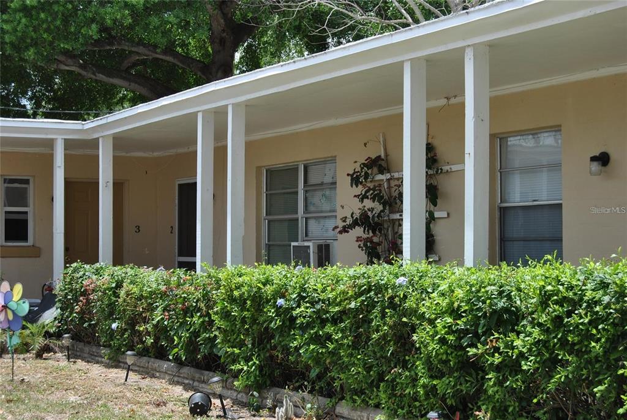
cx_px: 314
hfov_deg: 31.8
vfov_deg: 21.6
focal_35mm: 63
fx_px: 1099
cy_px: 210
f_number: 7.1
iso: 100
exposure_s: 1/200
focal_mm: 42
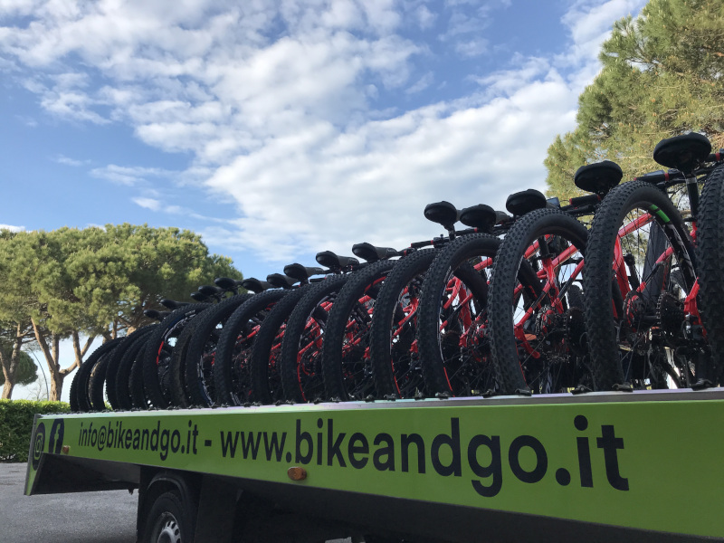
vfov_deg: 49.7
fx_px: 586
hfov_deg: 63.4
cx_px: 362
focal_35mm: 28
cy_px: 272
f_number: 1.8
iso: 20
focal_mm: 3.99
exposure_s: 1/1244
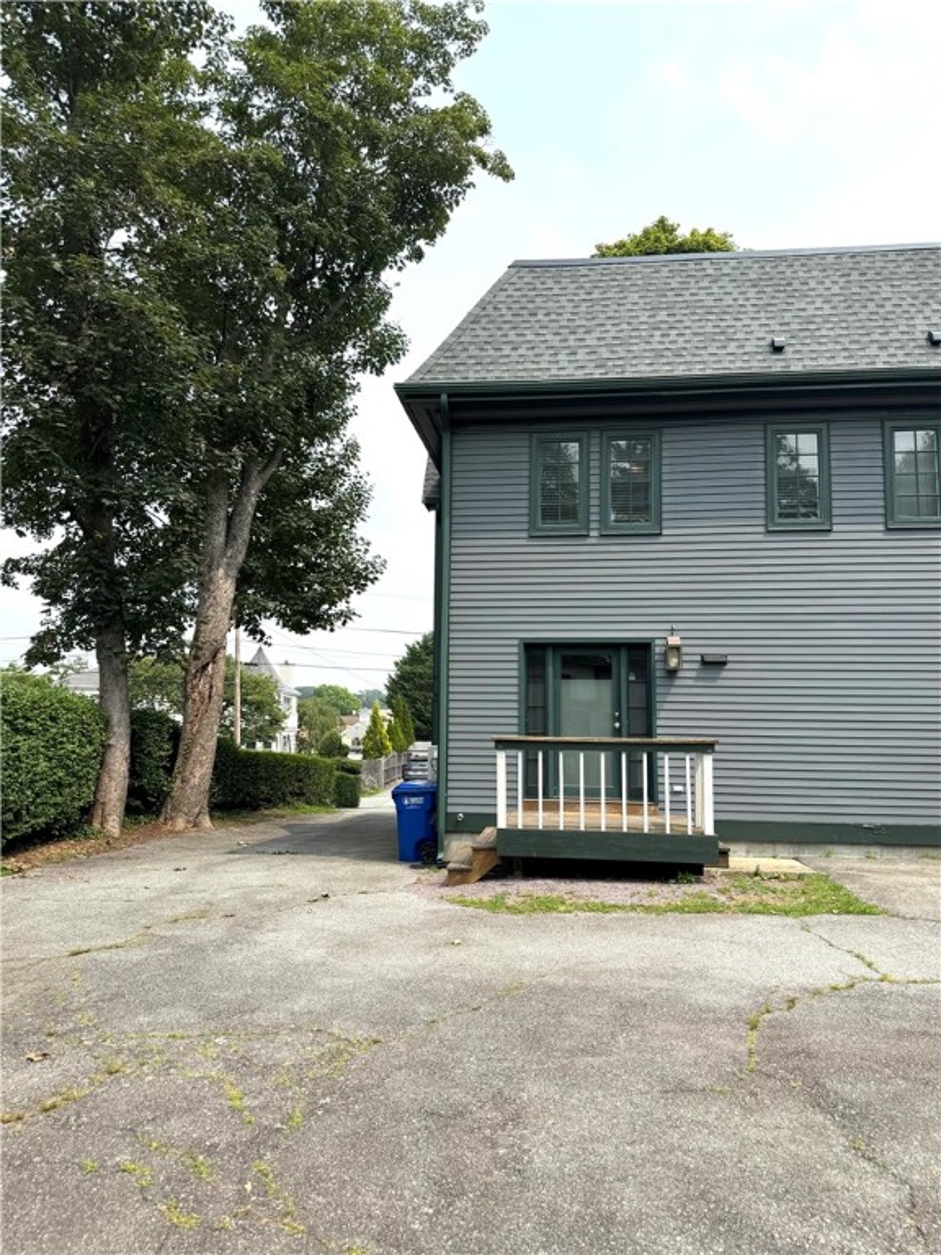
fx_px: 870
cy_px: 628
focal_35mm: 24
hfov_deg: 56.8
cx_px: 470
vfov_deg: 71.6
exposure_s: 1/3096
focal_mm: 6.76
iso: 80
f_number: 1.78
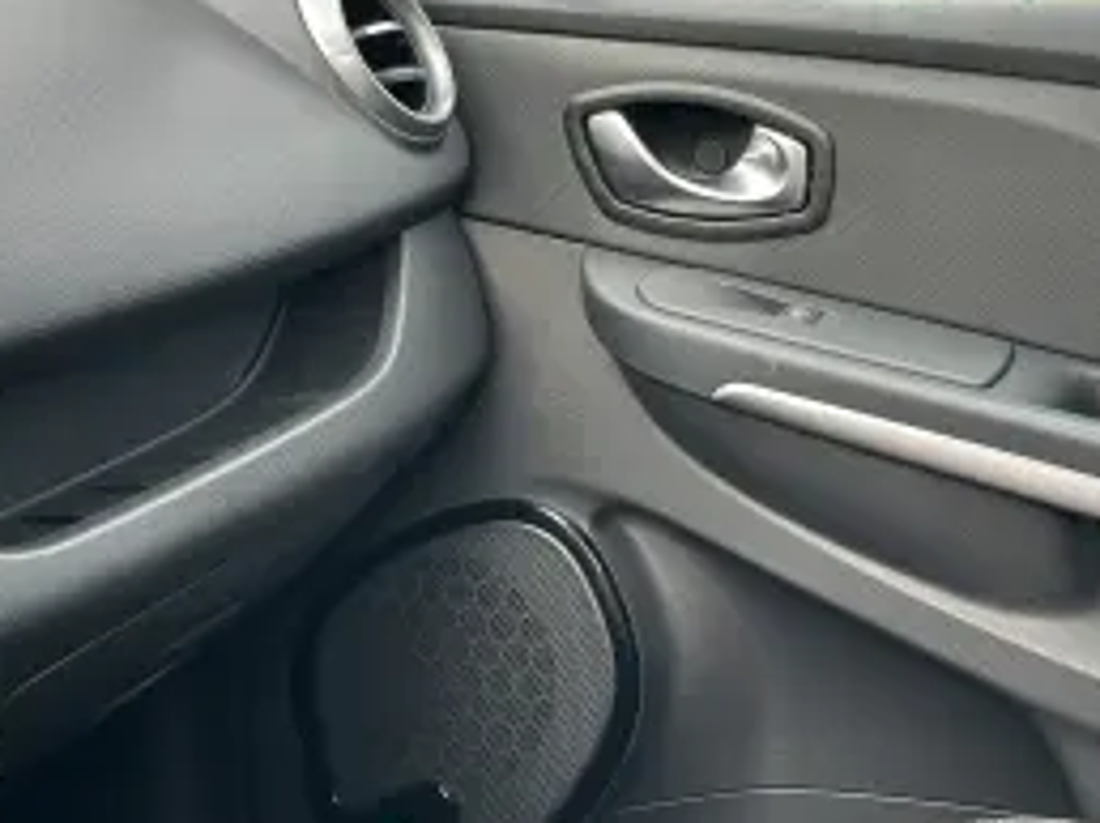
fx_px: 2127
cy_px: 333
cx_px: 652
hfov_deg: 28.9
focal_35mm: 67
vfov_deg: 21.9
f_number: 1.78
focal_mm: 6.86
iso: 80
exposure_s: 1/121
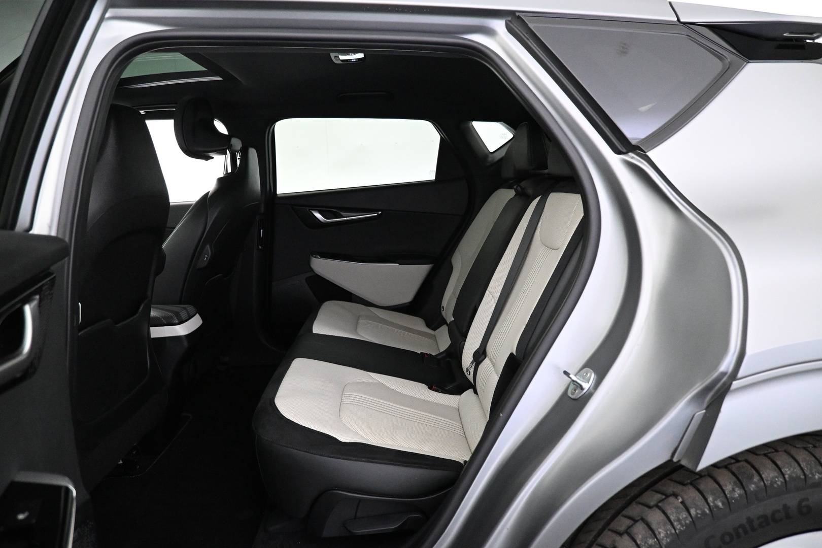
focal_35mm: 24
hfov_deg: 73.7
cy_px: 274
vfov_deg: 53.1
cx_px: 411
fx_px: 548
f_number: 3.5
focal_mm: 16
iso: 4000
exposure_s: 1/60
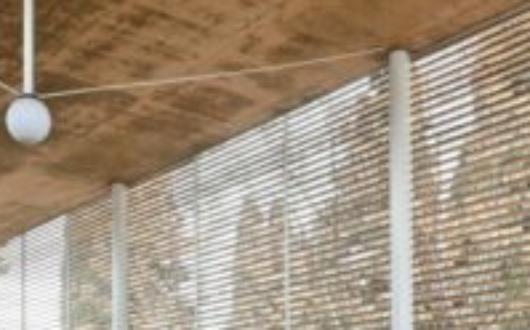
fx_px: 823
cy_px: 460
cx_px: 186
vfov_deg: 20.2
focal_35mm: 57
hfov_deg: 35.4
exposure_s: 1/320
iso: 2000
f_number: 4
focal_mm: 16
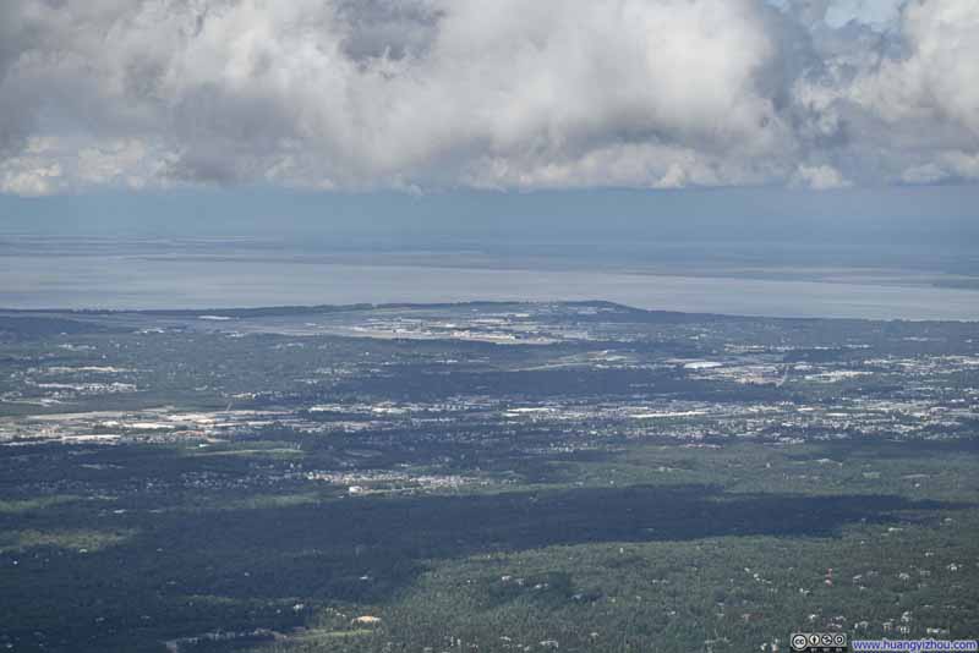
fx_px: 3264
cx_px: 490
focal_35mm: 120
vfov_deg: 11.4
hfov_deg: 17.1
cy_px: 326
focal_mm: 120
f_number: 5
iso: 100
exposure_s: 1/2000
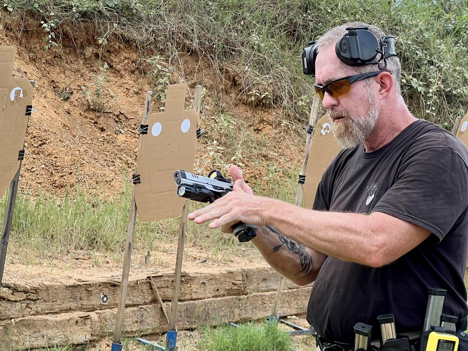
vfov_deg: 13.8
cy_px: 184
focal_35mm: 107
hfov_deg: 18.4
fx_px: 1446
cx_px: 255
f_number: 2.8
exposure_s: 1/116
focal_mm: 9
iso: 32
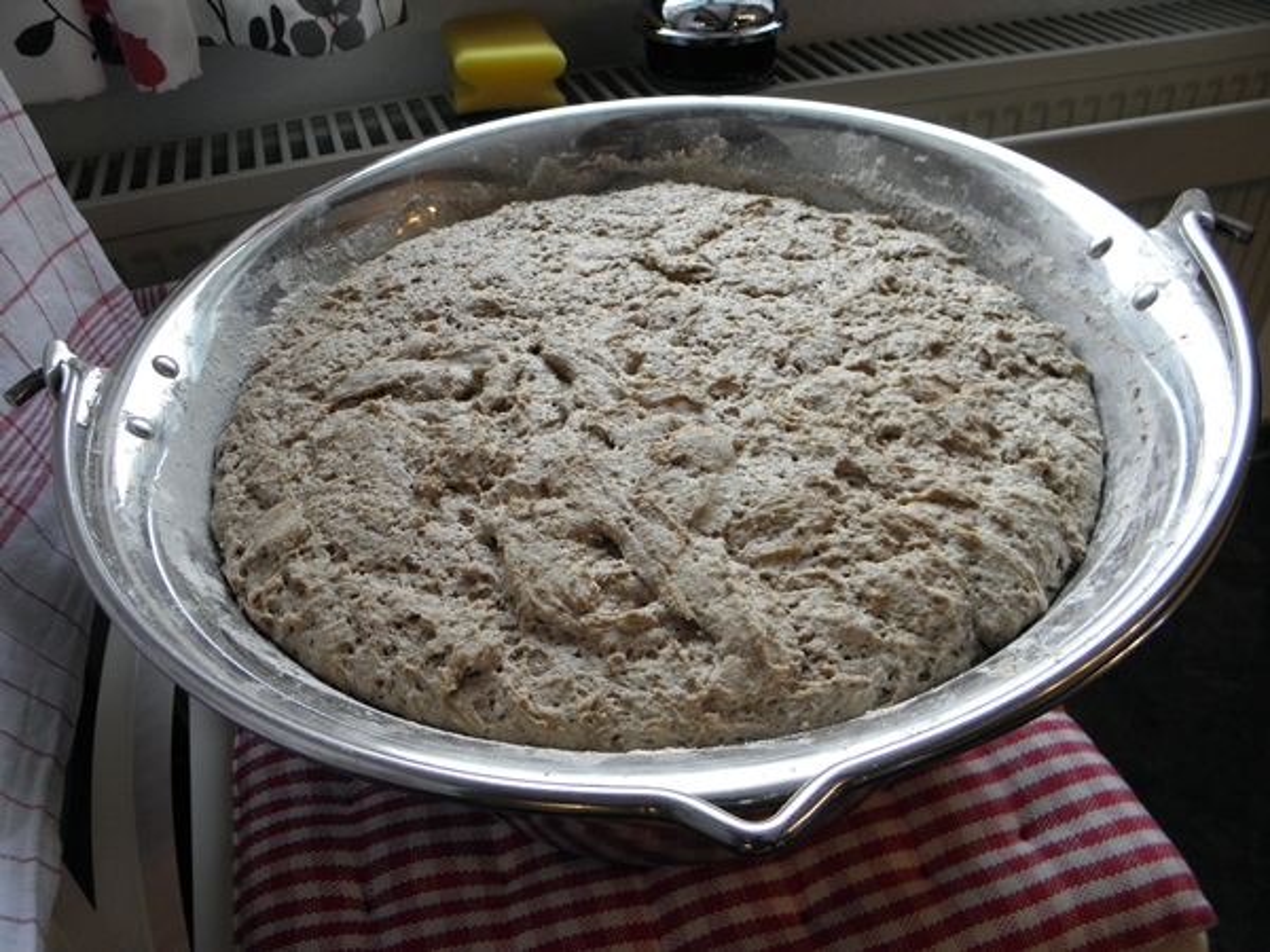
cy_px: 476
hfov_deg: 63.4
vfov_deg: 49.7
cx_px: 635
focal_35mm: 28
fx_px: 1027
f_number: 3.5
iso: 160
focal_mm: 5
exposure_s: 1/30
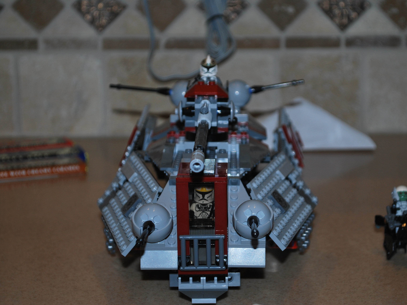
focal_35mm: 90
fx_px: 1053
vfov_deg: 16.5
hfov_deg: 21.9
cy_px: 152
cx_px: 225
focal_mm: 55
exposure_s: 1/60
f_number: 5.6
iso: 200
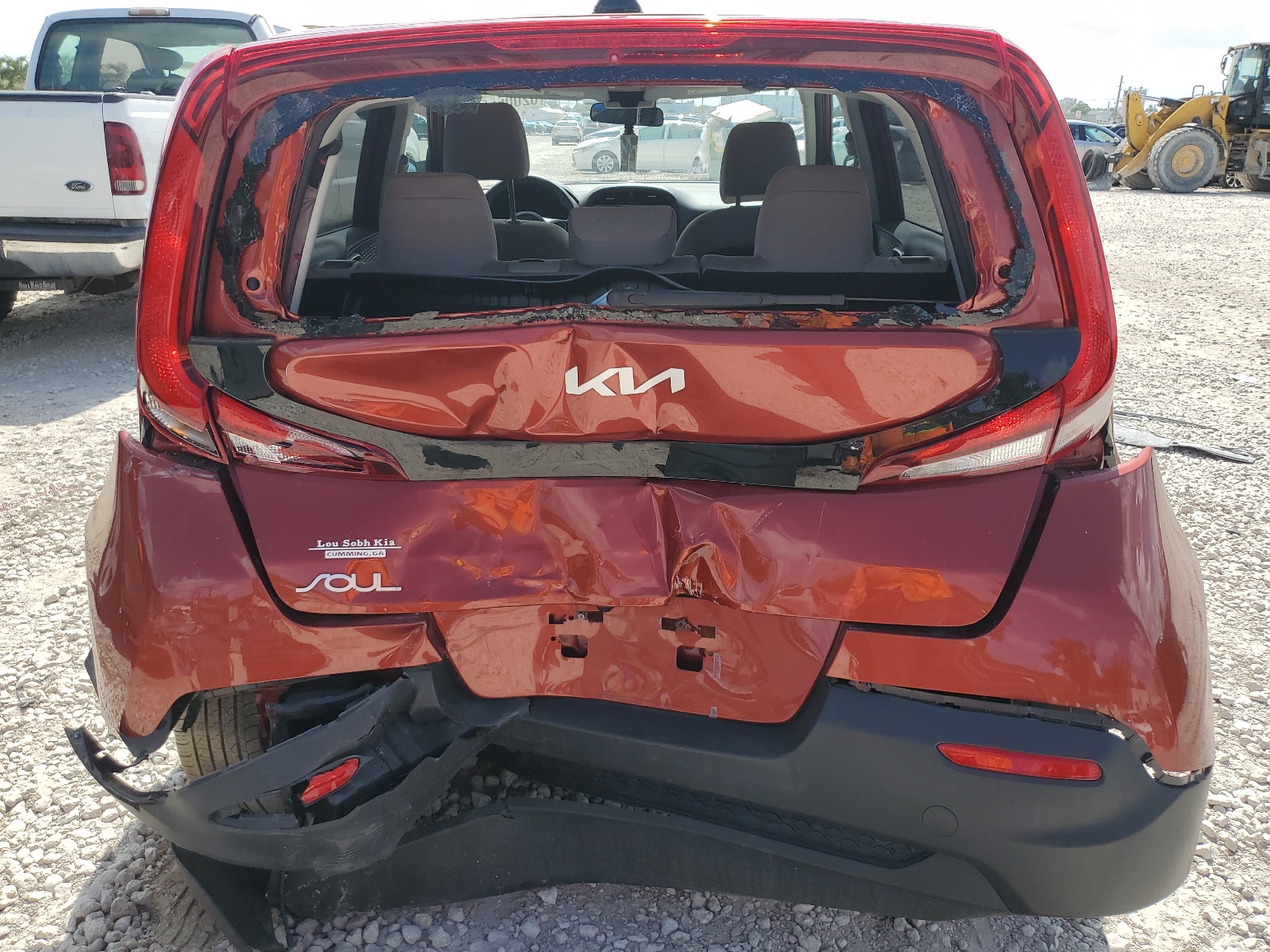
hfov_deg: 65.3
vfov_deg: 51.4
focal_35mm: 27
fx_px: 991
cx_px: 644
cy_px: 483
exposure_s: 1/2000
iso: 50
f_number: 1.5
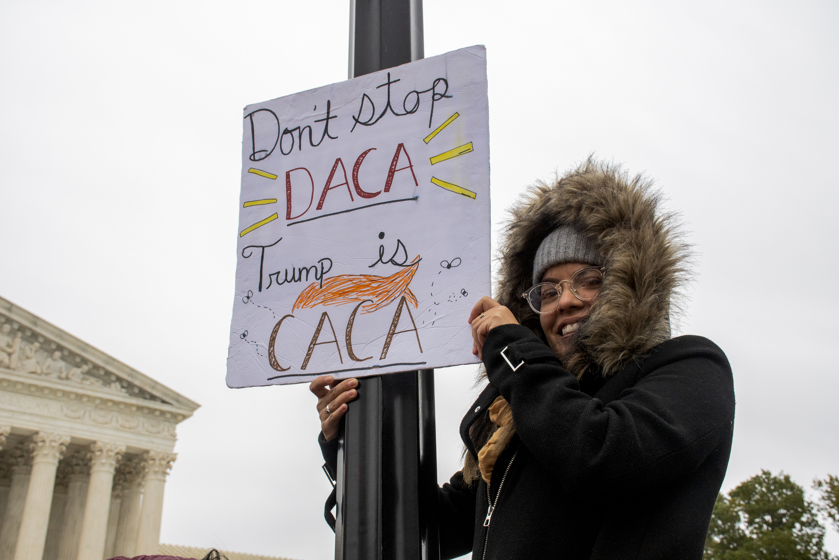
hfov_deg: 48.5
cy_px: 280
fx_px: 932
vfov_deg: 33.4
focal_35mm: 40
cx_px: 420
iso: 320
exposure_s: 1/320
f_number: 9
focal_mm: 27
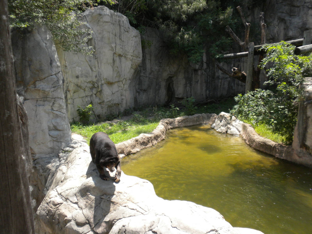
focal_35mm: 37
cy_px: 117
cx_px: 156
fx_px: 333
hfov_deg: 50.1
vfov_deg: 38.7
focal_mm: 6.6
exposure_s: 1/641
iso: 122
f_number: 3.5
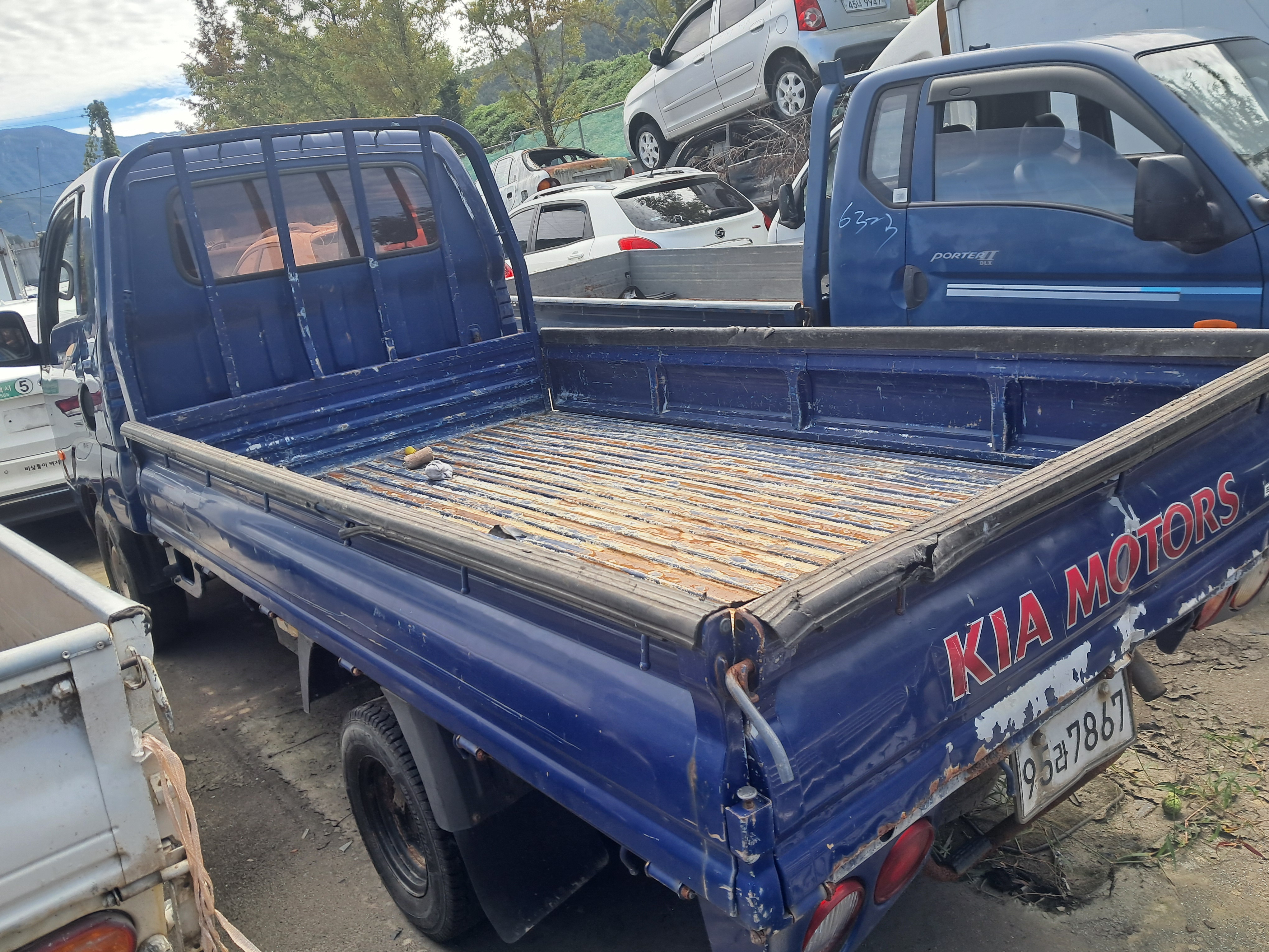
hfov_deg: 65.3
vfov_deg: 51.4
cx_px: 634
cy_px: 476
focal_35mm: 27
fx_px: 990
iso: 50
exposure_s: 1/318
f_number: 1.8
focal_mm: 4
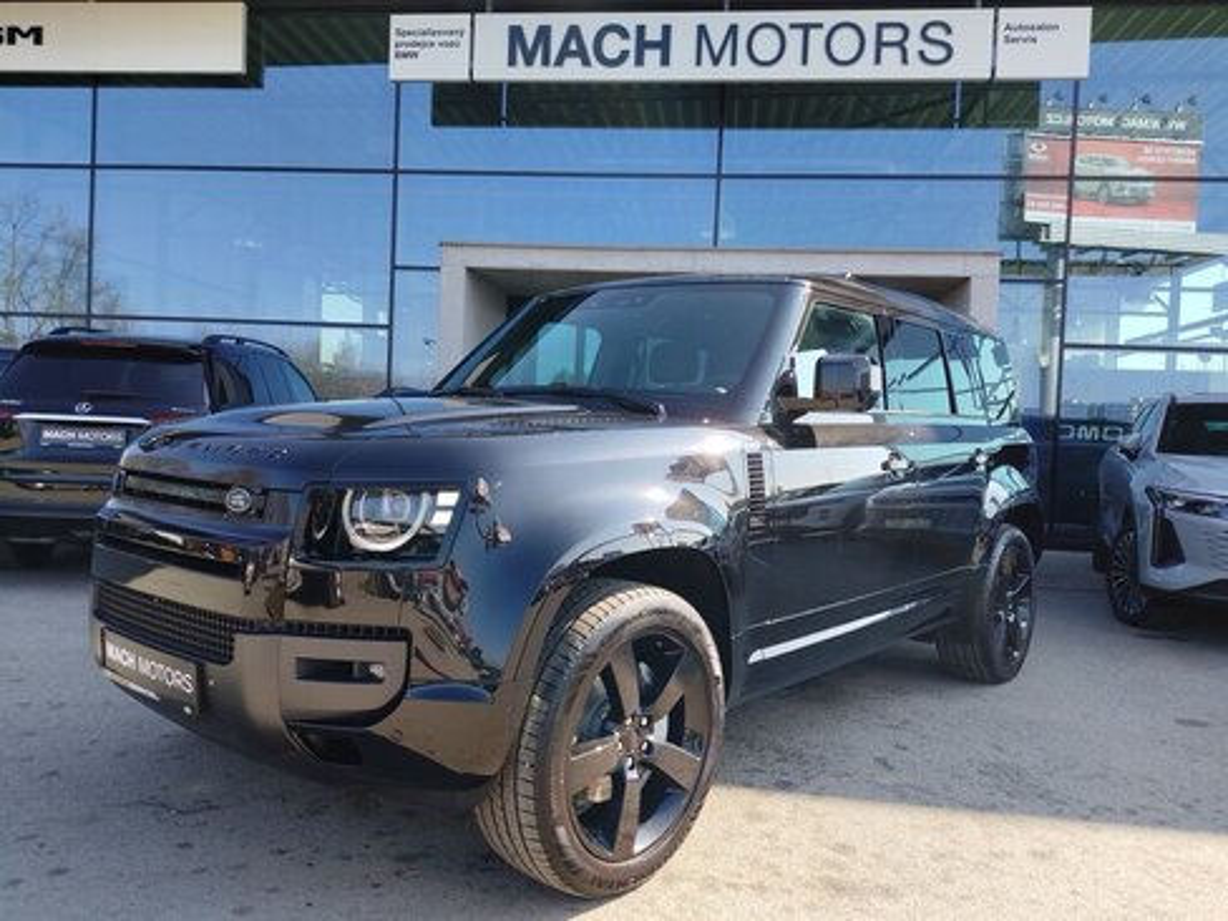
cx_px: 614
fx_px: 922
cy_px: 460
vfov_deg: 53.1
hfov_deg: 67.3
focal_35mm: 26
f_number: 1.7
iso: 50
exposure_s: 1/296
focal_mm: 5.31
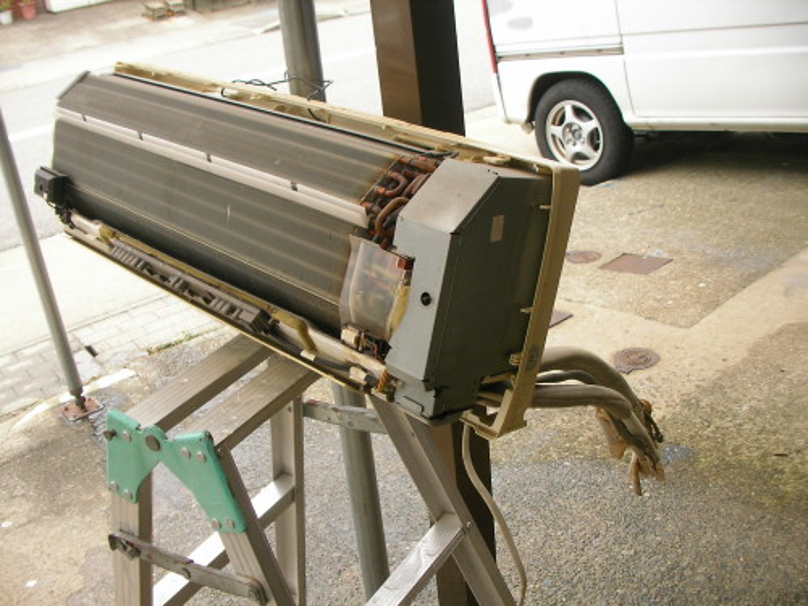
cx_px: 404
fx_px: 887
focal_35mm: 38
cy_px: 303
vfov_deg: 37.7
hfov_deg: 49.0
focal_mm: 6.3
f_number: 4
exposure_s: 1/72
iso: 50
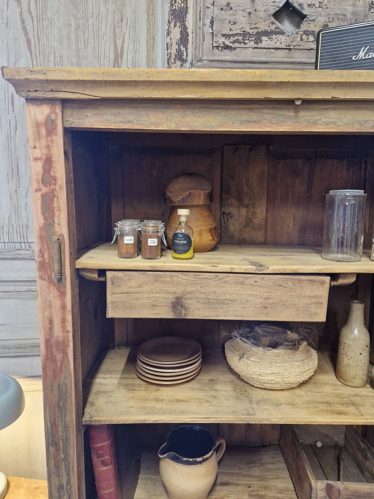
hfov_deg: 58.9
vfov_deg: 73.9
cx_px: 187
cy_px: 250
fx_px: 331
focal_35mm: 23
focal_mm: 5.4
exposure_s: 1/100
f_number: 1.8
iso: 500
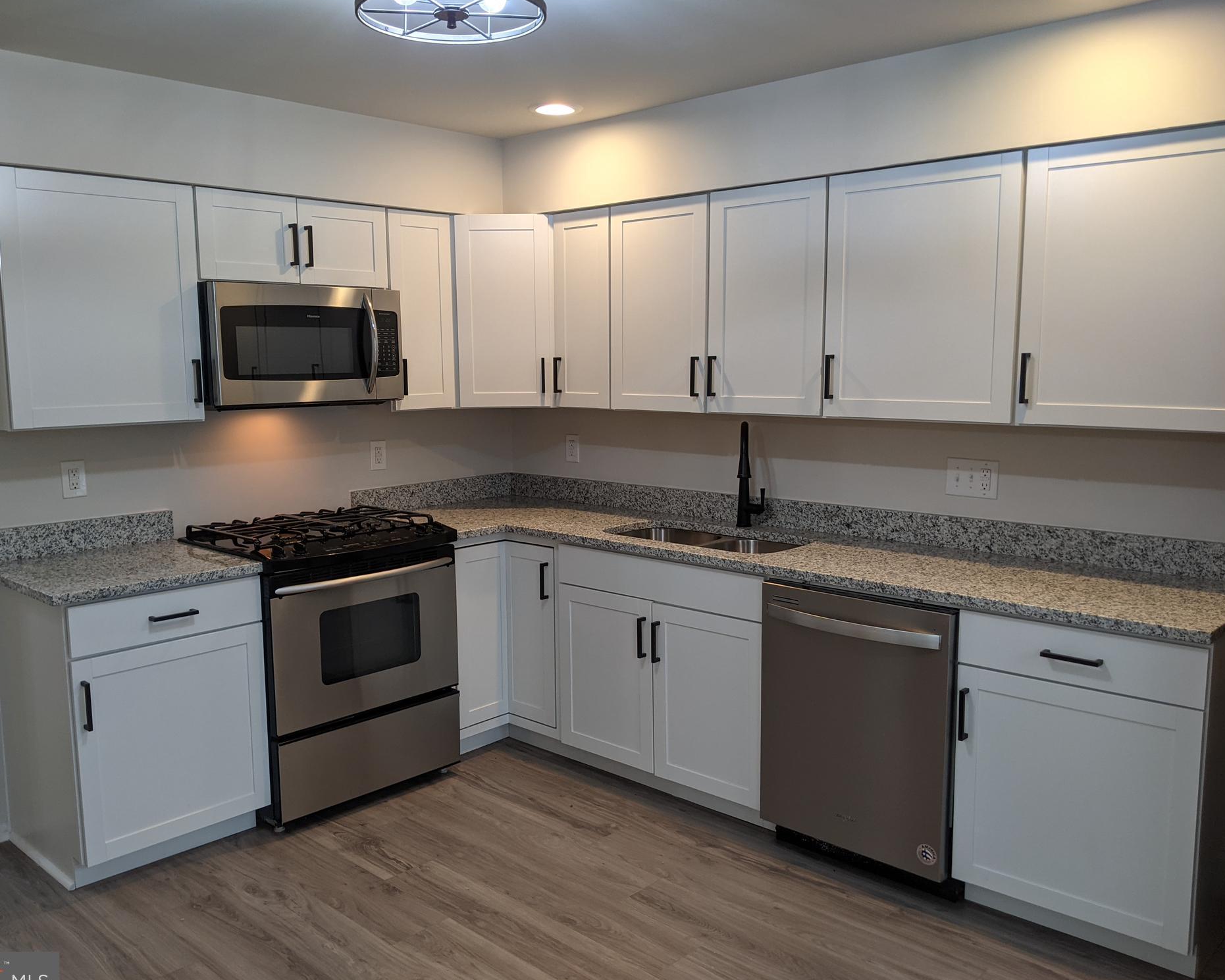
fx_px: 1051
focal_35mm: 29
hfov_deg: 60.4
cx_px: 569
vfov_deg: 50.0
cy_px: 500
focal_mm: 4.44
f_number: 1.8
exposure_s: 1/59.9
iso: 66
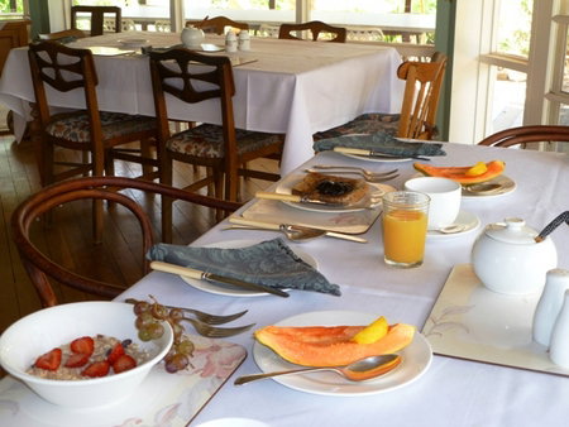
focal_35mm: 47
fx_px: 773
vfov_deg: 30.9
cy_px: 214
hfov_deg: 40.4
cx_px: 284
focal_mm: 8.4
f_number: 3.8
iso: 125
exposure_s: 1/30
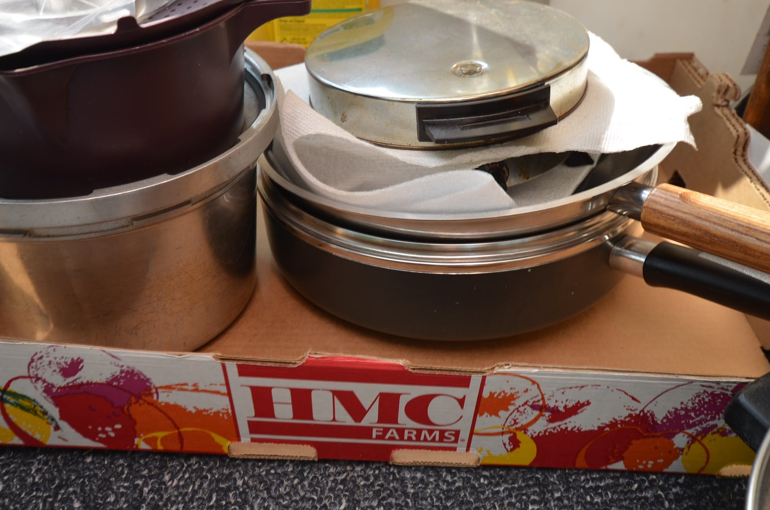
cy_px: 255
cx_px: 385
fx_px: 640
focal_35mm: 30
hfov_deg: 62.0
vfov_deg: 43.4
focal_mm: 20
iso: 160
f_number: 5.6
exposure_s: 1/125
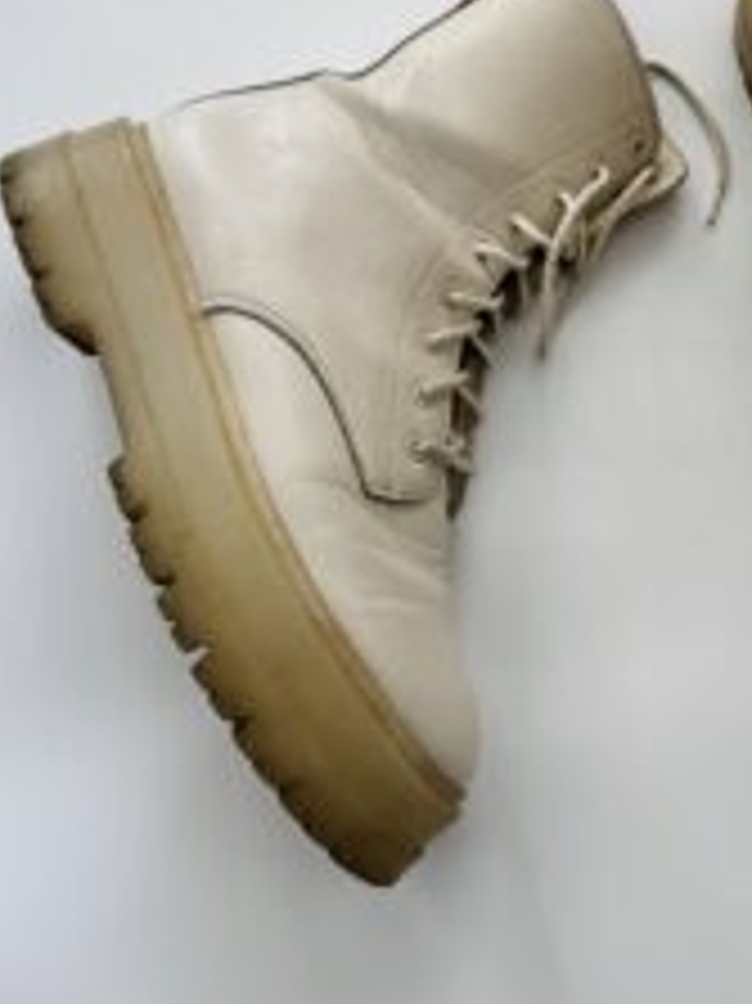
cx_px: 608
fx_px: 1247
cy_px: 261
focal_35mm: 43
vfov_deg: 42.6
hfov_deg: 32.6
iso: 64
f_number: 1.78
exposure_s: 1/171
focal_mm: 6.76
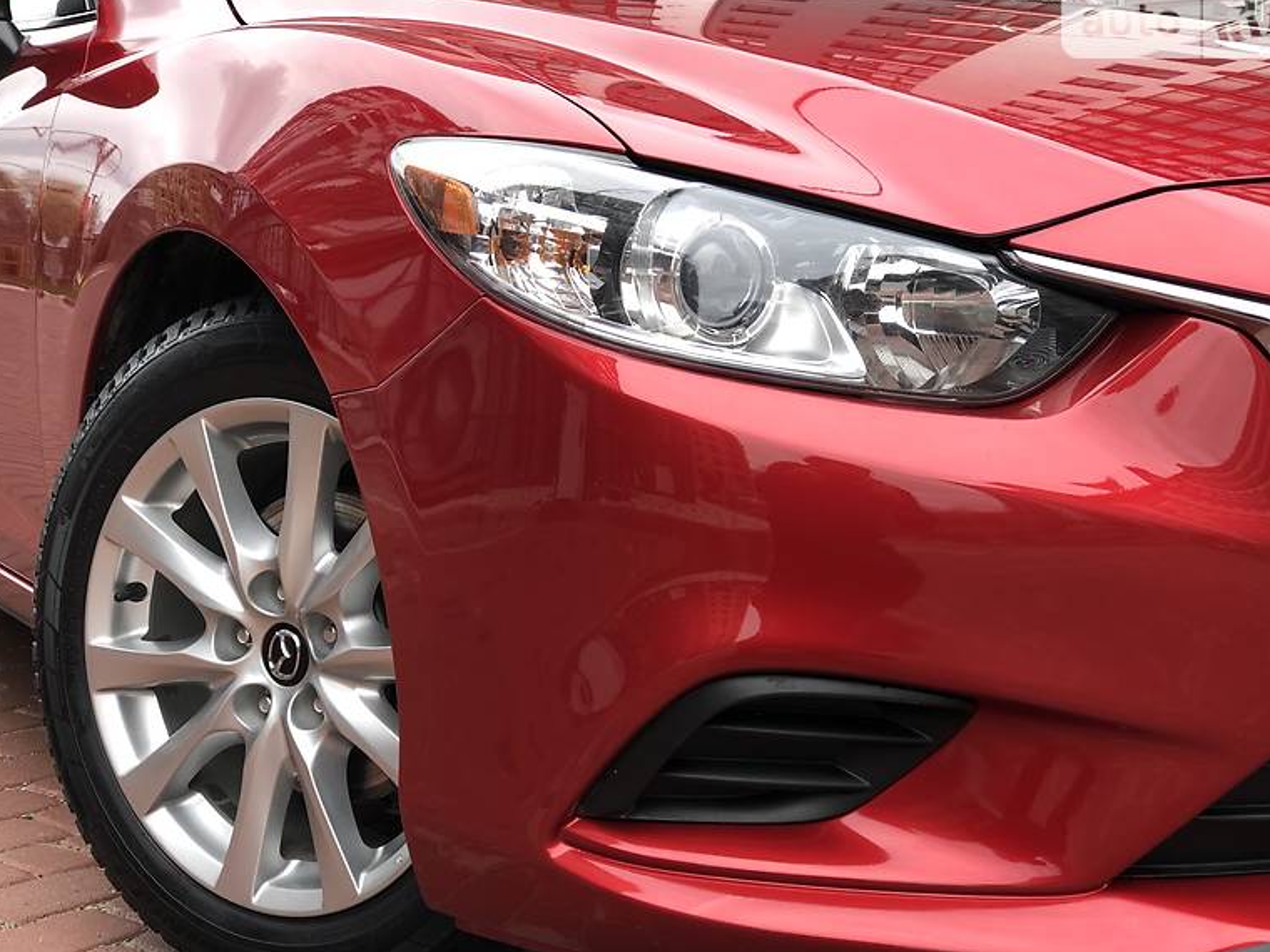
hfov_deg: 32.2
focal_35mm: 60
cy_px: 468
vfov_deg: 24.4
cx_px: 658
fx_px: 2201
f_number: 2.8
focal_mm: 6.6
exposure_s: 1/120
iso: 32
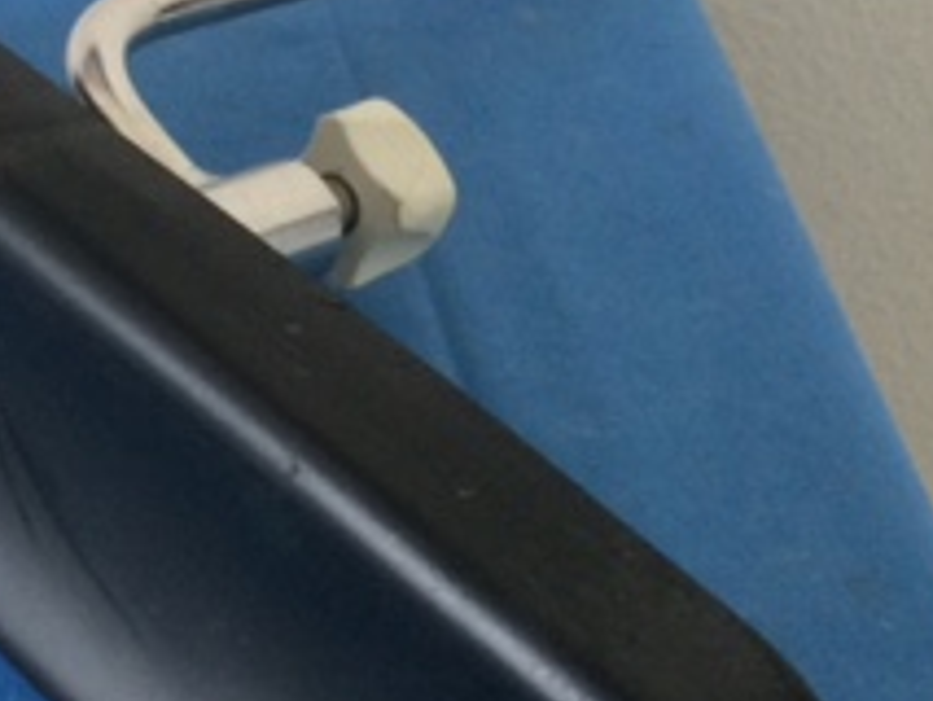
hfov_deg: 22.3
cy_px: 171
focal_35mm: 87
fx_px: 2346
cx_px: 219
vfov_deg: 16.9
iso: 125
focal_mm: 4.15
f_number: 2.2
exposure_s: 1/30
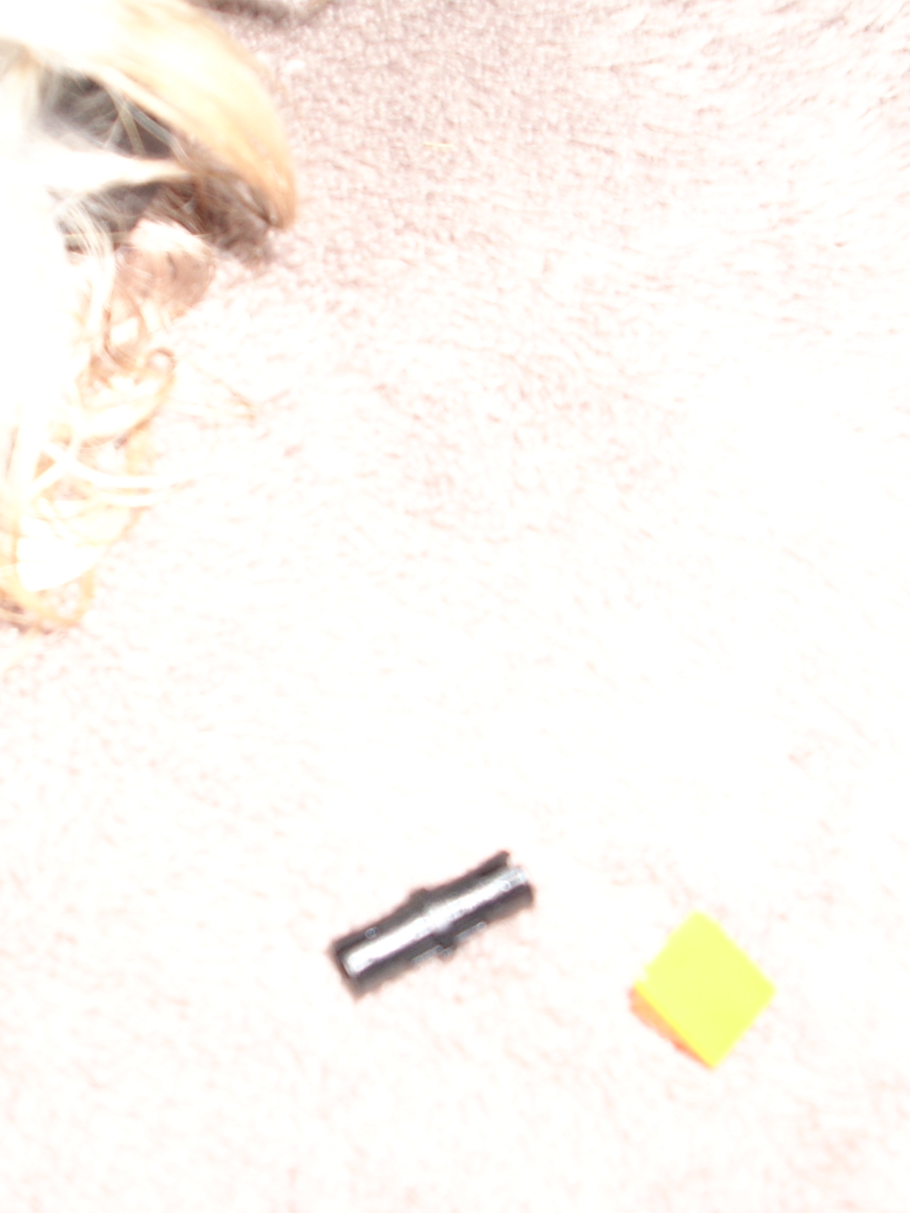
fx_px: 1962
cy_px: 641
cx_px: 397
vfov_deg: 34.3
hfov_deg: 26.1
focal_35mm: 56
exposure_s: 1/60
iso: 64
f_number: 2.8
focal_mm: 6.2
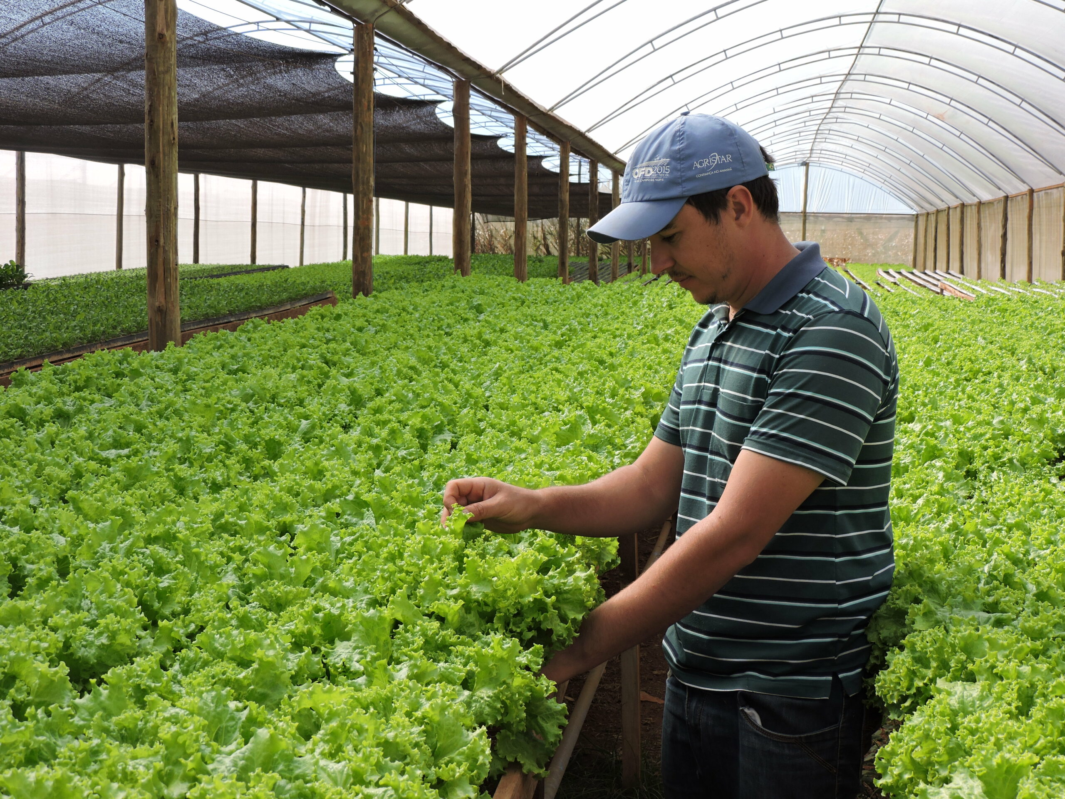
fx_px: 1446
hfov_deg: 40.4
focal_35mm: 47
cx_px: 532
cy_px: 400
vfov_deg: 30.9
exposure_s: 1/500
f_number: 3.5
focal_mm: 8.4
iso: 100
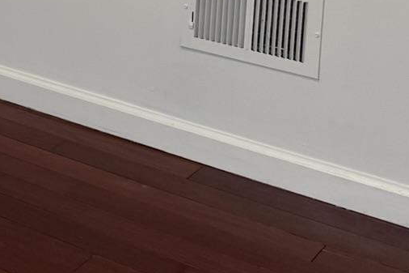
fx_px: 1147
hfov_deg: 16.8
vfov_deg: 12.3
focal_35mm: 101
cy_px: -231
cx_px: -325
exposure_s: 1/60
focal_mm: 6.76
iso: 160
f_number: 1.78
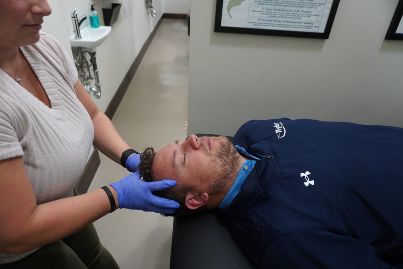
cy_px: 134
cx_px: 202
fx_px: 269
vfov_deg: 53.1
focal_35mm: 24
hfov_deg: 73.7
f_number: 3.5
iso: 800
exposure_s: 1/30
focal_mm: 16
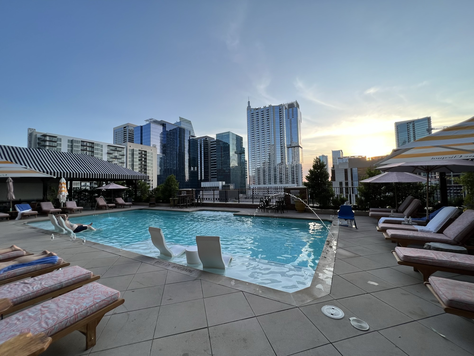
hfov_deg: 106.2
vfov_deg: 89.9
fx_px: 178
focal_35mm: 13
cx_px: 237
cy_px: 178
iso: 32
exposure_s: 1/336
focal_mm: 1.57
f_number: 1.8
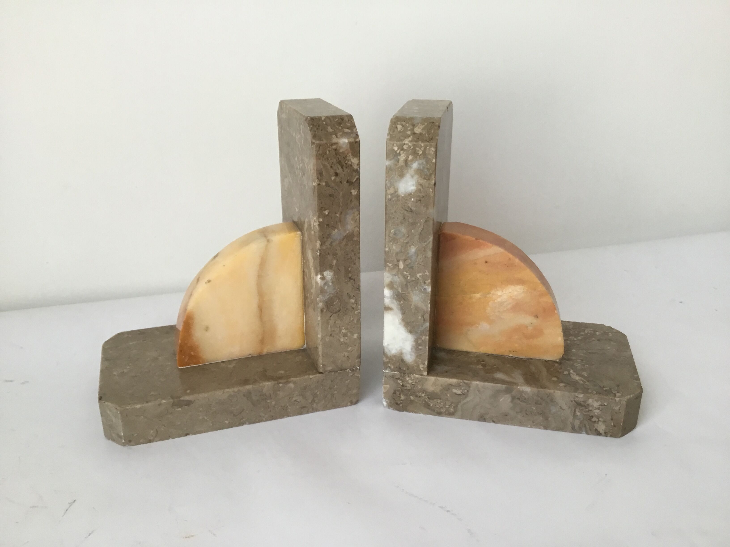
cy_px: 274
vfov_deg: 45.4
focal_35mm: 31
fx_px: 654
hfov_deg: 58.4
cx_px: 365
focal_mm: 3.3
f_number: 2.4
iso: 32
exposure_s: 1/33
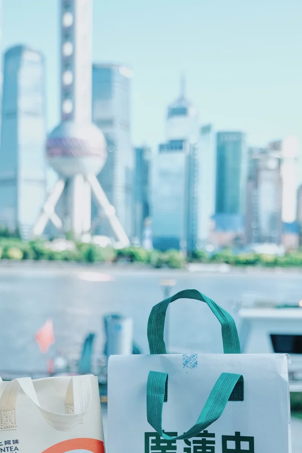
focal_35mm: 63
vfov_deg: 31.1
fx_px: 792
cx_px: 149
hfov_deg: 21.6
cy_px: 357
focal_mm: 25.7
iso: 160
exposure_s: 1/500
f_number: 2.8
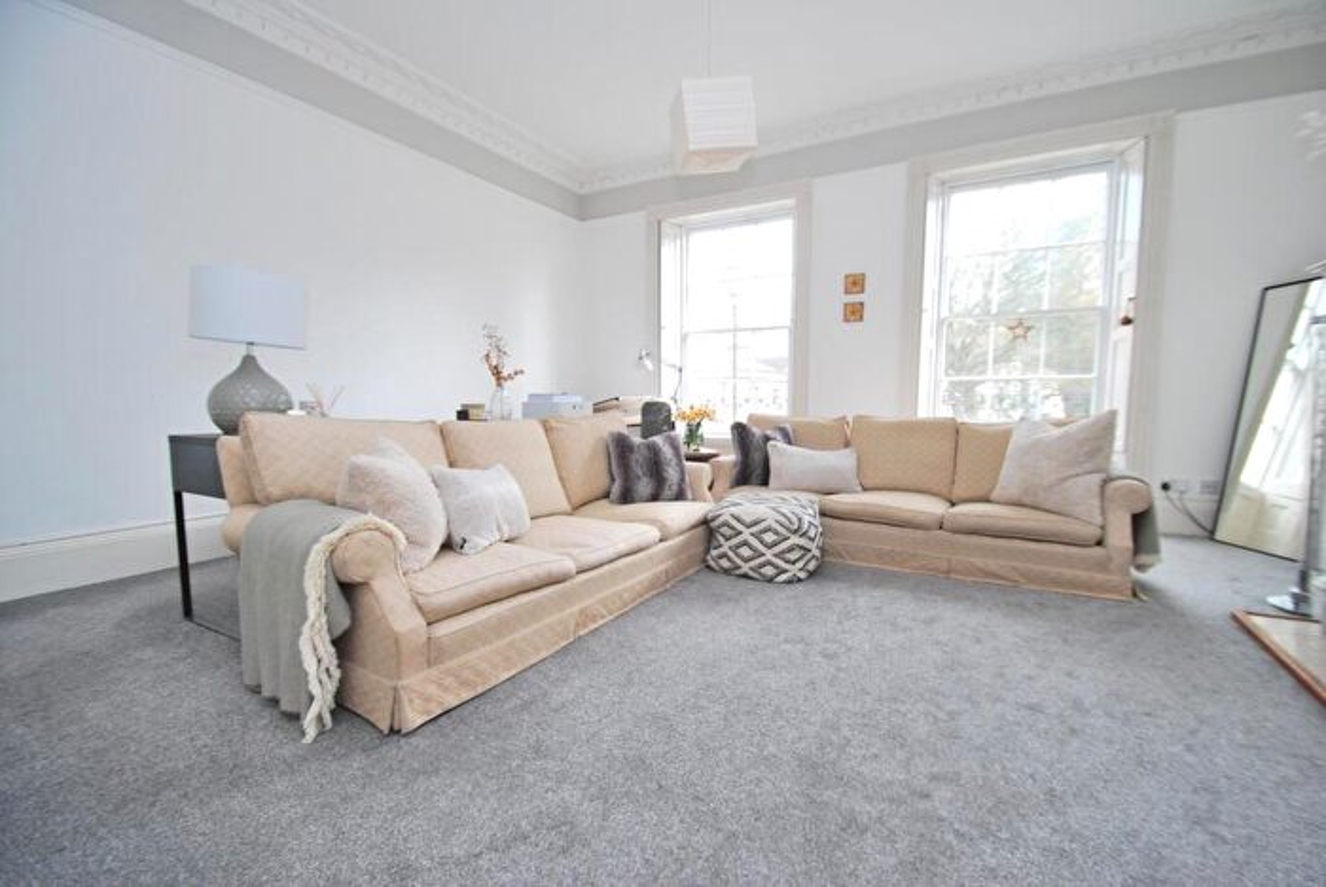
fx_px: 553
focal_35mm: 15
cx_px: 663
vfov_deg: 77.4
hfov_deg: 100.3
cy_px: 444
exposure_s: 1/60
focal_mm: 10
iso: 200
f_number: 4
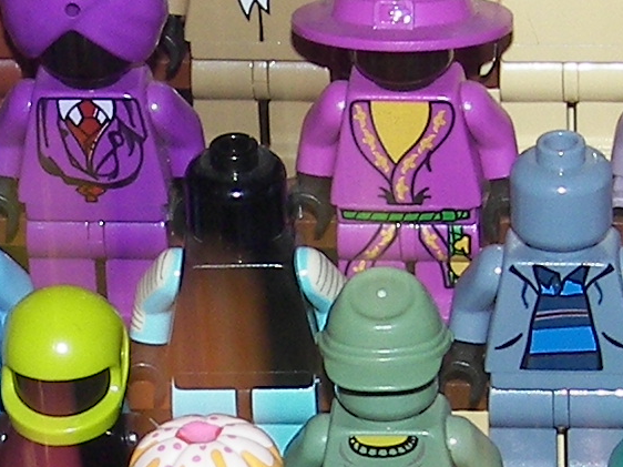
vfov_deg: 4.4
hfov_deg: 5.8
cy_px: 302
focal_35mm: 339
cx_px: 182
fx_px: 6099
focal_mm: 10.3
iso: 64
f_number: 2.8
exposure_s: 1/30
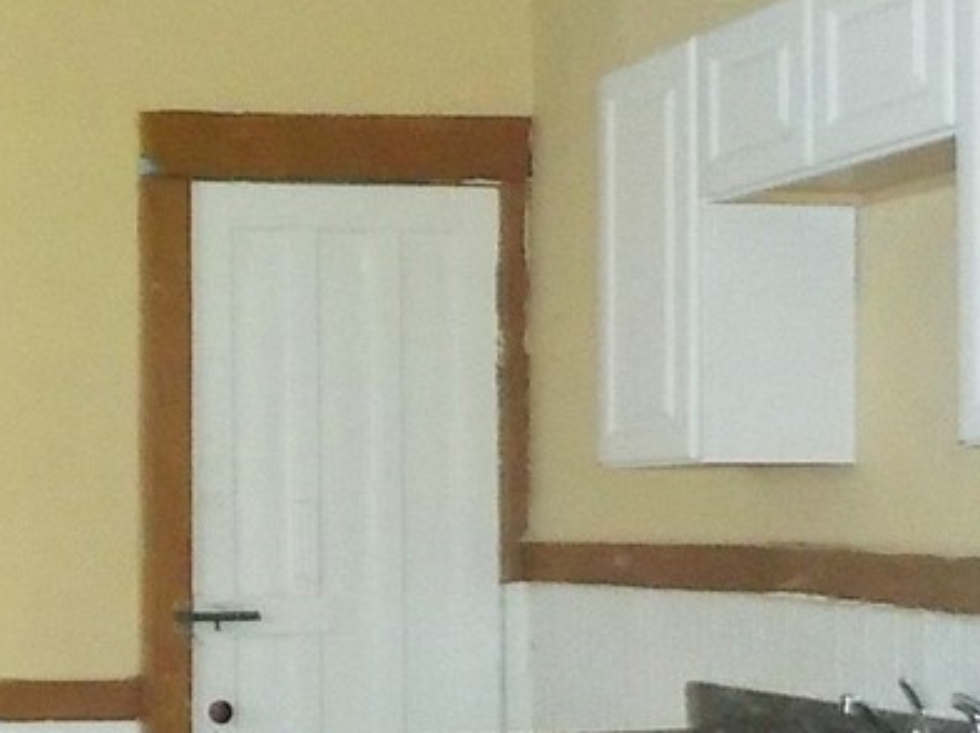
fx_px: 2207
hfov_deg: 24.3
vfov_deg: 18.7
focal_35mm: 78
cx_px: 95
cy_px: 574
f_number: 3.3
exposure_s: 1/6
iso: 800
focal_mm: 4.1
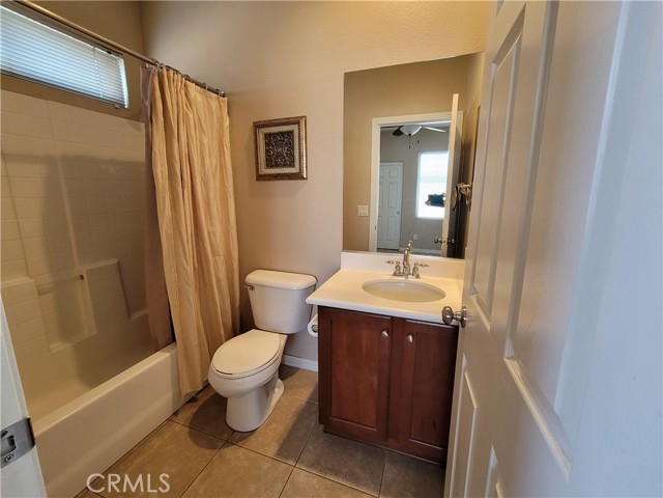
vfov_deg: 89.9
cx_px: 332
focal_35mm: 13
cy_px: 249
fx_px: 249
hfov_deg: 106.2
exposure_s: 1/60
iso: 320
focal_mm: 2.2
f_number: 2.2
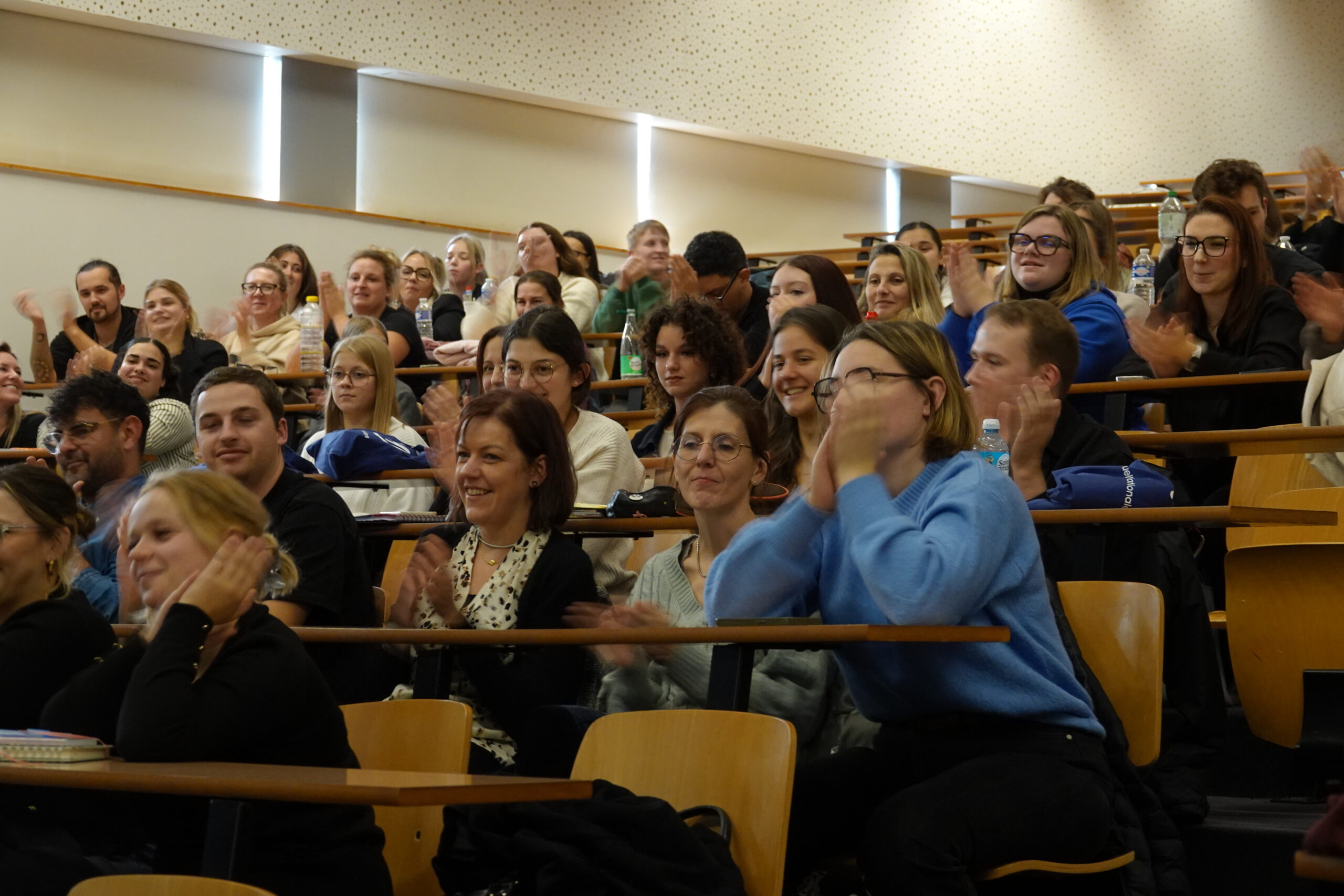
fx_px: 3024
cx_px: 672
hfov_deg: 25.1
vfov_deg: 16.9
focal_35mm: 81
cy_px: 448
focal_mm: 29.69
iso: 1000
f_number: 3.5
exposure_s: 1/8
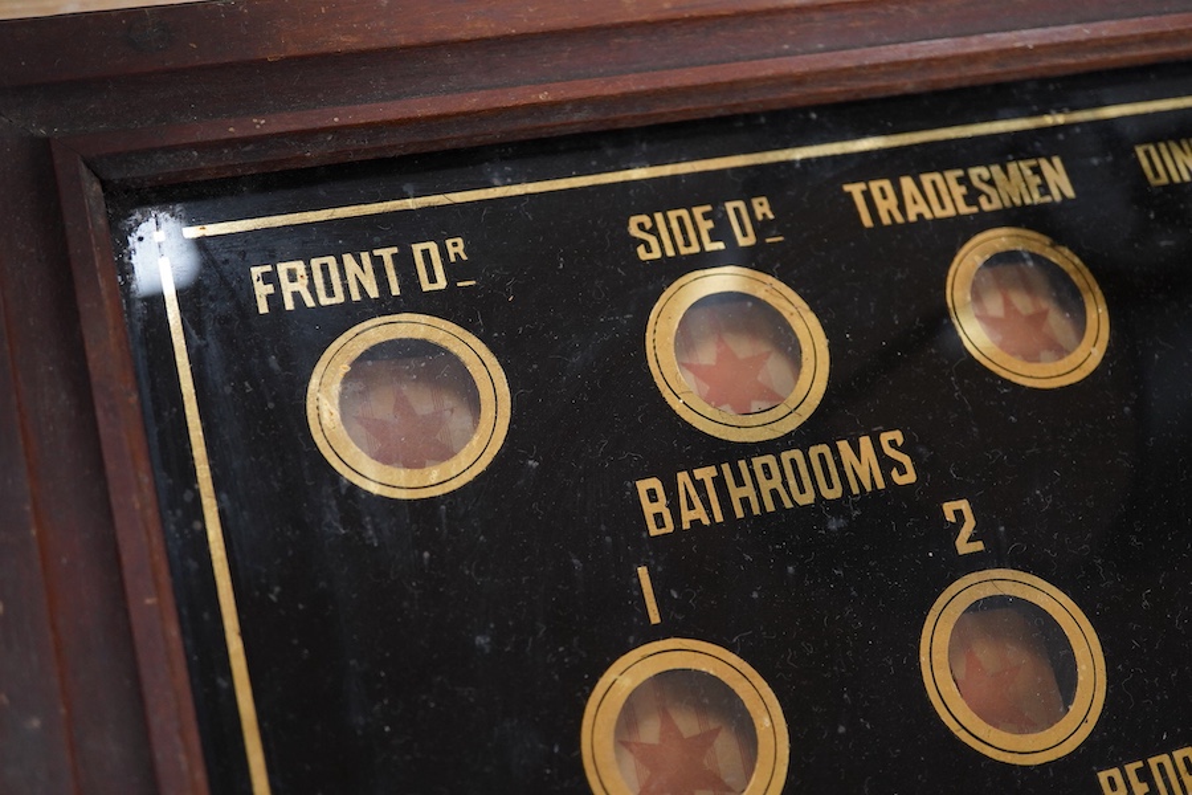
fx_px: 1490
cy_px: 398
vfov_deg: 29.9
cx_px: 596
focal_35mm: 45
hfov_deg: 43.6
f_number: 3.5
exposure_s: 1/125
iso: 1250
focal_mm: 30
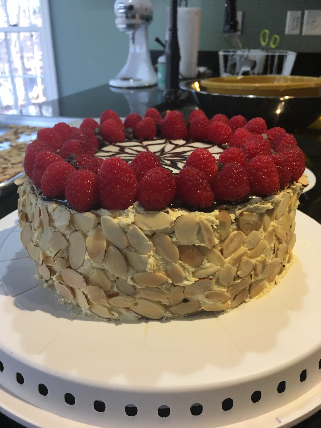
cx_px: 160
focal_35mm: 29
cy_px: 214
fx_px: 359
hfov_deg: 48.2
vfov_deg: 61.7
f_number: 2.2
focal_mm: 4.15
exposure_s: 1/30
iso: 64
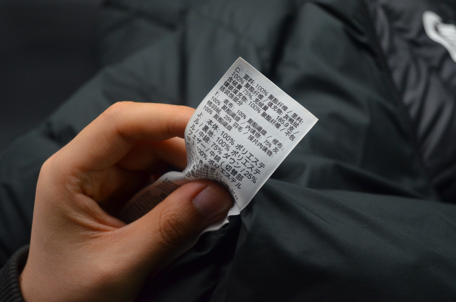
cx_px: 228
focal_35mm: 39
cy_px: 151
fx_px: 493
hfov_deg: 49.6
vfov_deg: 34.1
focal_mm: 26
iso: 1600
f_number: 4.2
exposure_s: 1/500
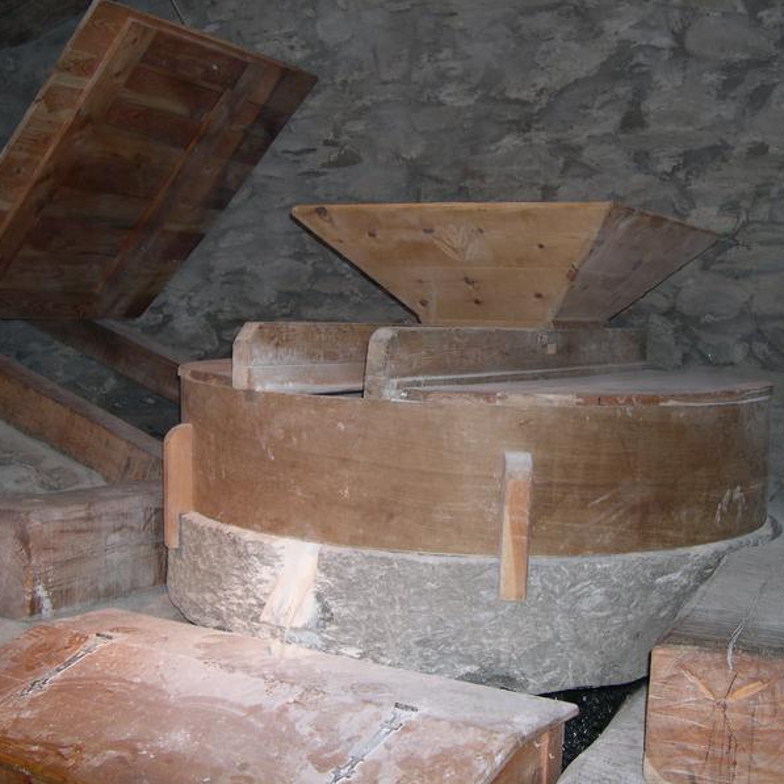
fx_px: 1153
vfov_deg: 37.6
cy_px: 391
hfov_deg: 37.5
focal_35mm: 45
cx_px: 380
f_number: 2.8
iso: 100
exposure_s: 1/60
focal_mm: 8
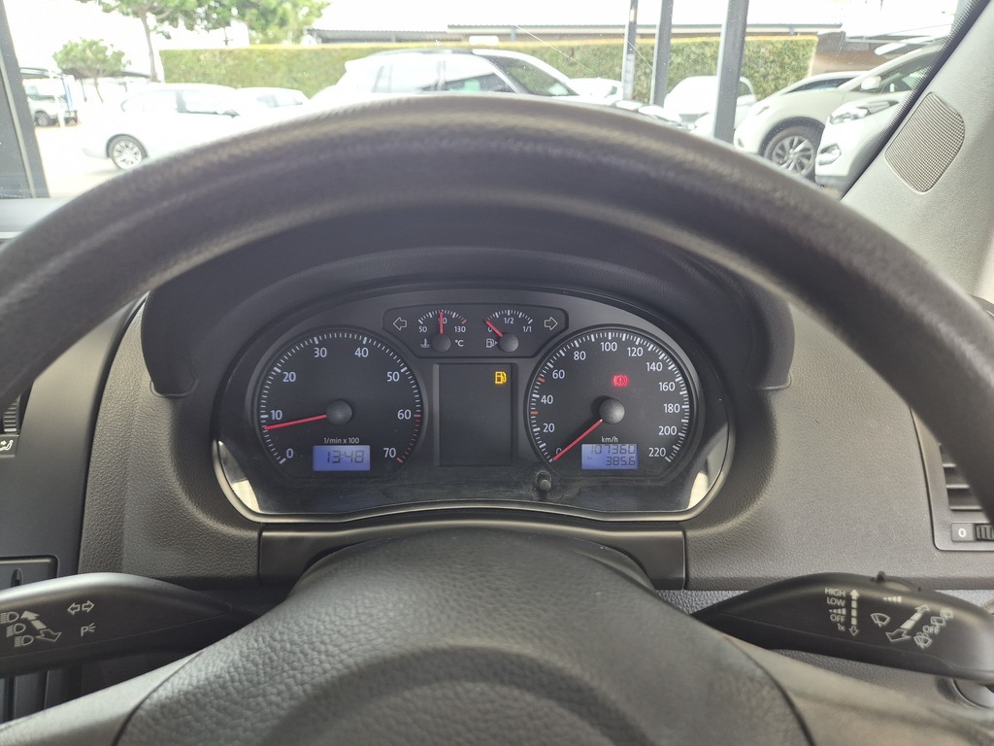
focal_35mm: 23
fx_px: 660
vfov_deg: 58.9
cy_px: 373
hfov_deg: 73.9
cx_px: 497
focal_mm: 5.4
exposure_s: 1/100
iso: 160
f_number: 1.8
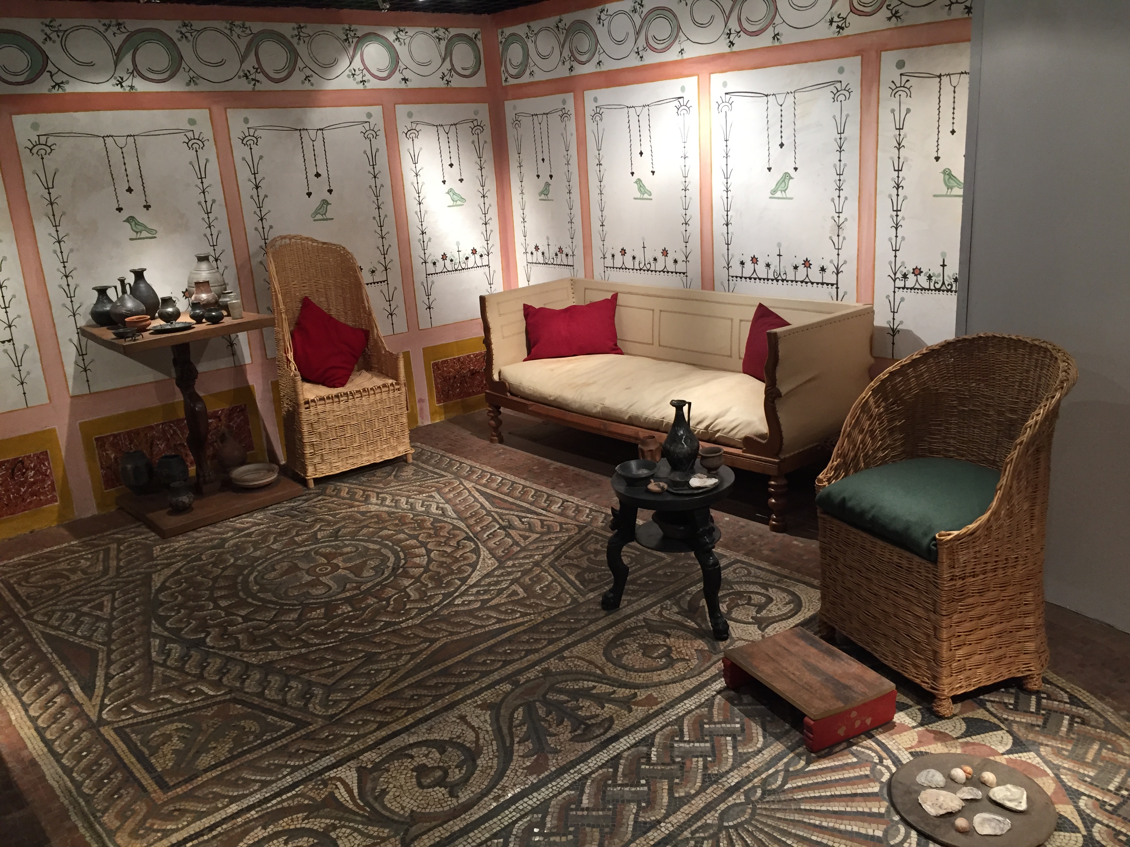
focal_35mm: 29
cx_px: 565
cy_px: 424
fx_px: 947
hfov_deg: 61.7
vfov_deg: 48.2
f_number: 2.2
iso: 160
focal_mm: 4.15
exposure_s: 1/33
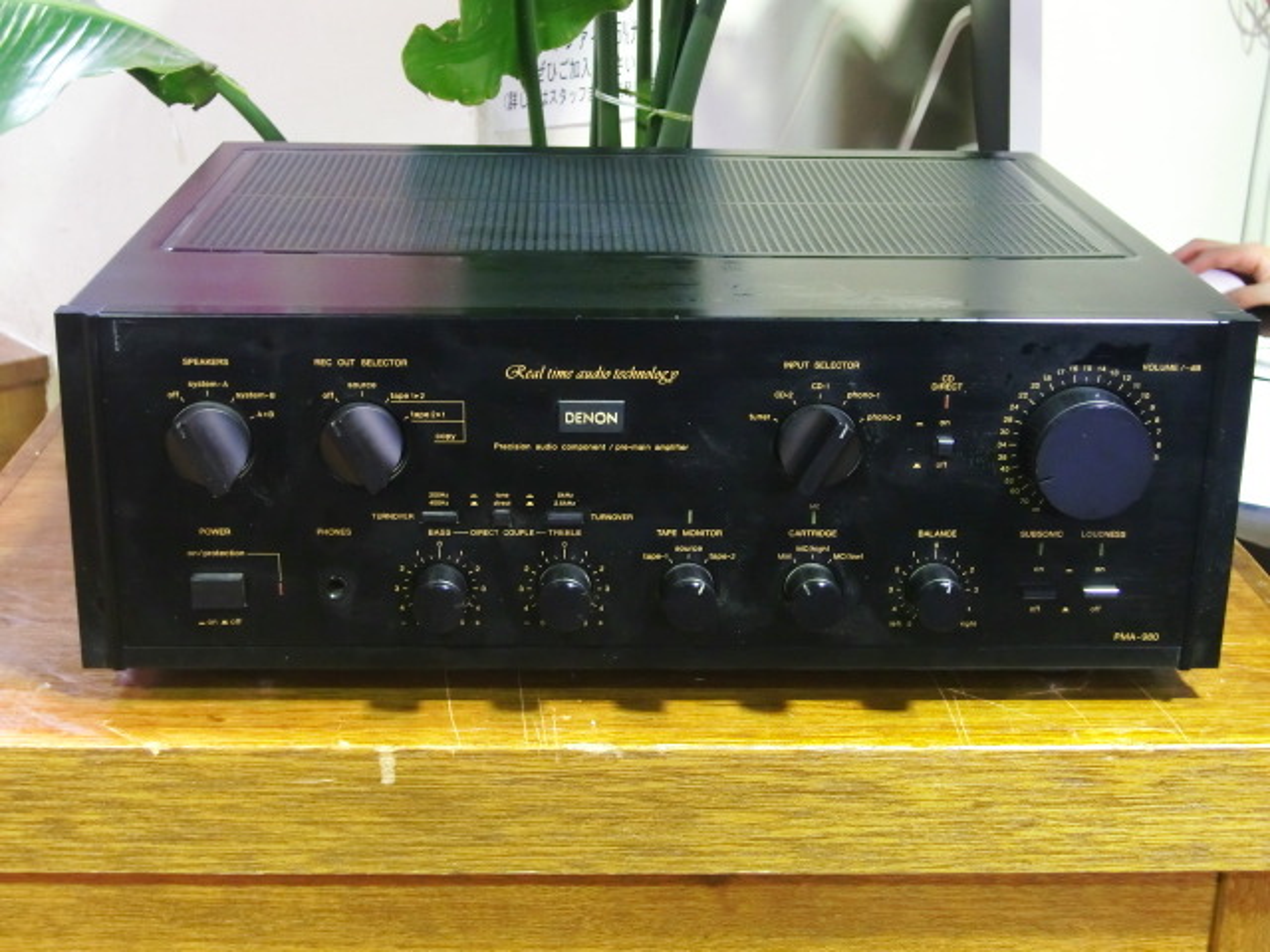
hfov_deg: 34.9
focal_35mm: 55
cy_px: 476
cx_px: 635
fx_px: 2018
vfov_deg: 26.6
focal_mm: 9.8
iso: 400
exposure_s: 1/8
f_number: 3.6
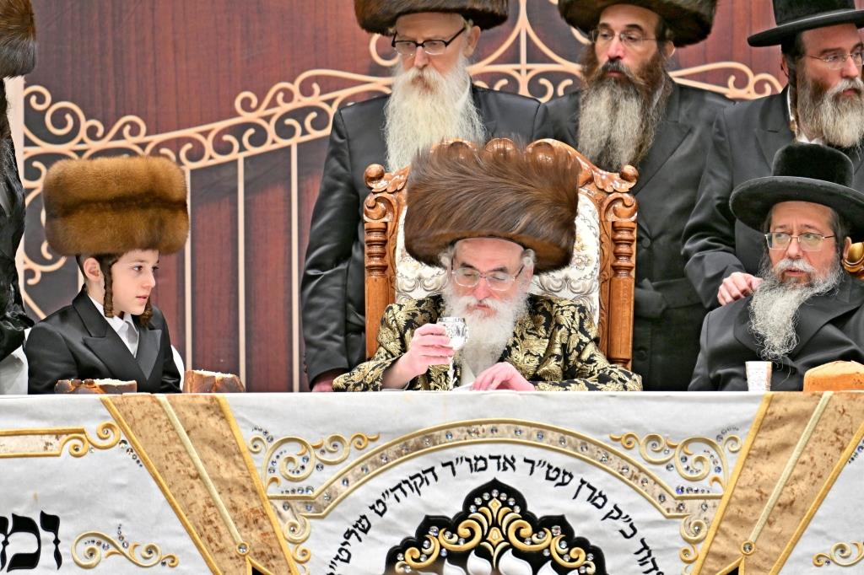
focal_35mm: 300
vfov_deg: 4.6
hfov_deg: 6.9
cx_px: 432
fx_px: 7197
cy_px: 288
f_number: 2.8
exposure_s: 1/250
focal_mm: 200
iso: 320
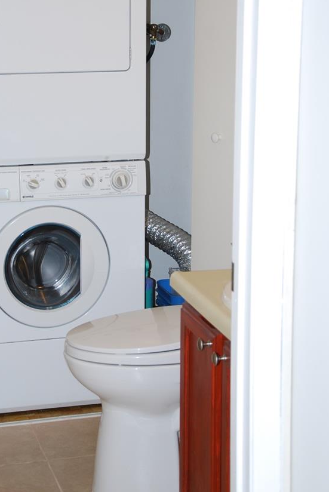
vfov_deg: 24.4
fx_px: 1135
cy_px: 183
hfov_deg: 16.5
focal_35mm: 83
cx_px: 113
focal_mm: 38
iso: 200
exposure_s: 1/60
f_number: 4.5
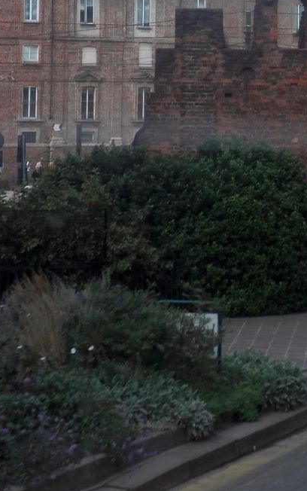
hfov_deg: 11.2
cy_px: 60
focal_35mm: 117
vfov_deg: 17.6
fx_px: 1565
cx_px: 183
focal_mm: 8
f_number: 3.8
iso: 80
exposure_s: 1/160
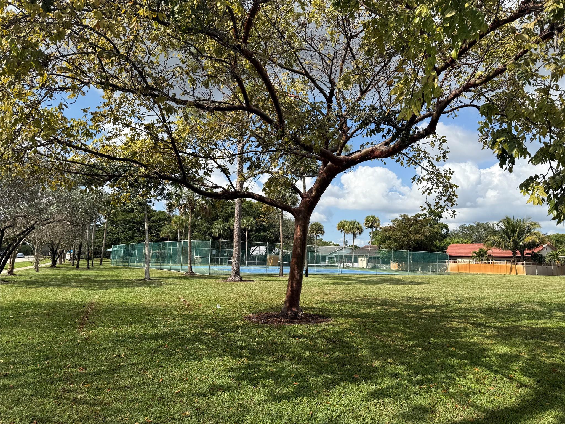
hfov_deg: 71.6
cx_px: 282
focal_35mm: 24
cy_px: 212
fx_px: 392
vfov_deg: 56.8
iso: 80
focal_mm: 6.76
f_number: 1.78
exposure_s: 1/3953
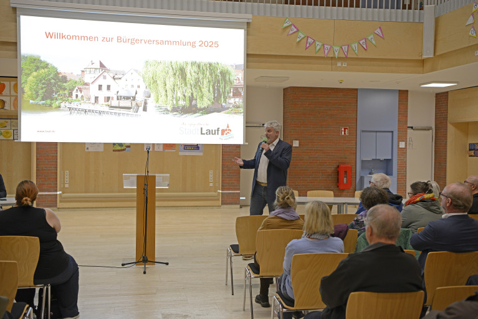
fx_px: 611
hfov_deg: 42.7
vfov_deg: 29.3
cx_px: 239
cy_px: 160
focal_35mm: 46
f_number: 3.5
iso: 1000
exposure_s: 1/50
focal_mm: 46
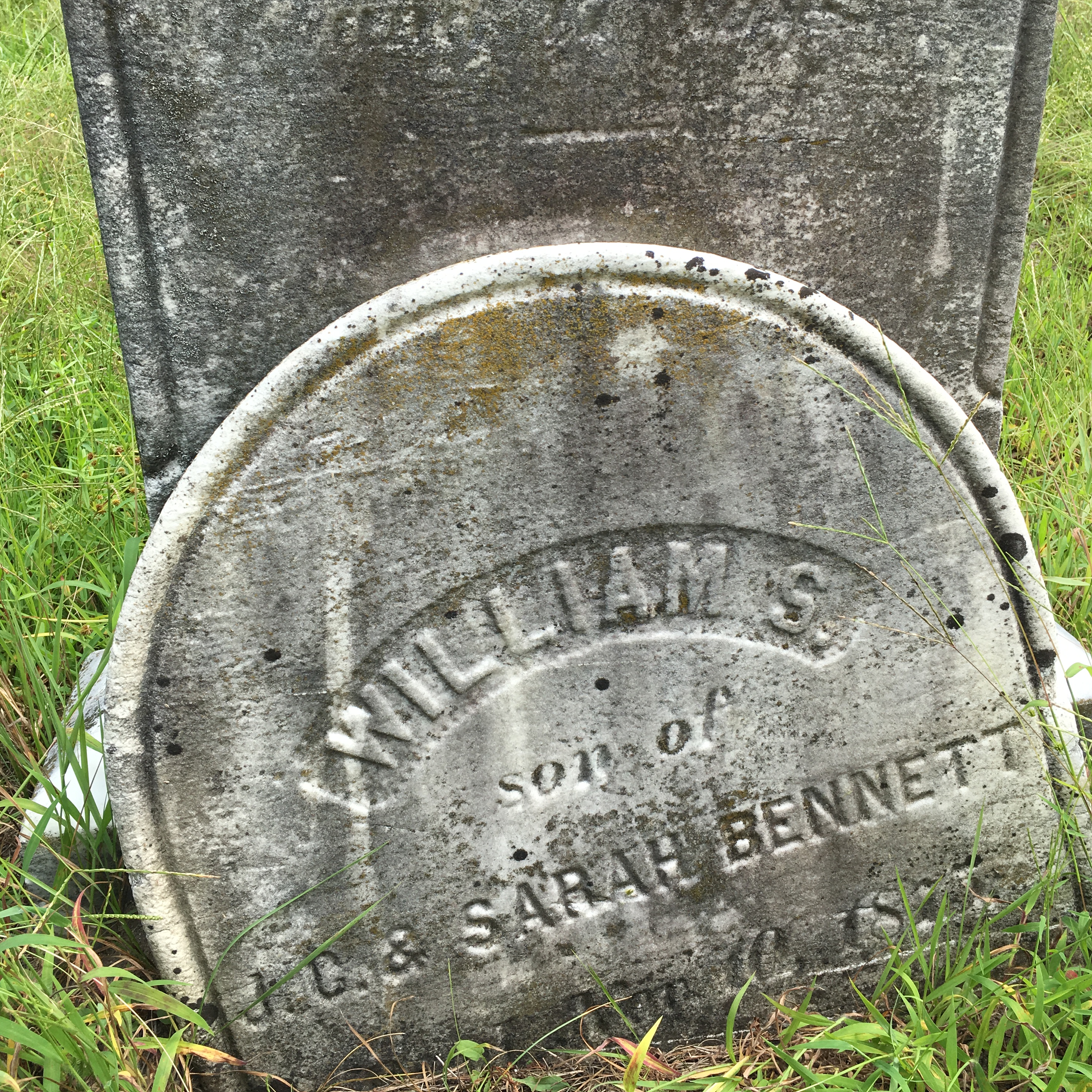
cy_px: 471
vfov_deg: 47.1
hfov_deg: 47.2
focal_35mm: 35
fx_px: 1249
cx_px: 555
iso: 25
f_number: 2.2
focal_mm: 4.15
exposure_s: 1/693
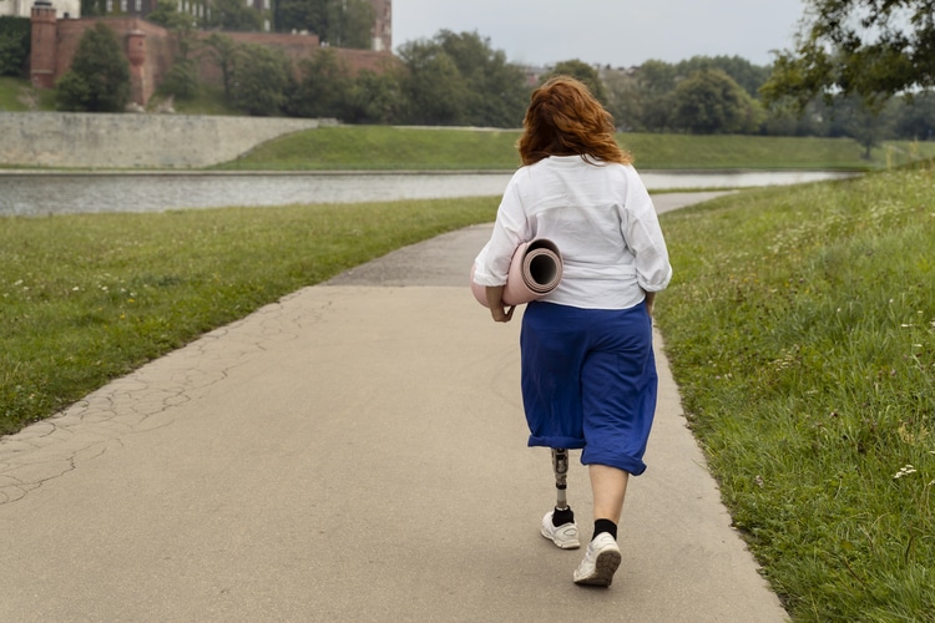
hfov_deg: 37.5
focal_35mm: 53
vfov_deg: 25.5
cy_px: 312
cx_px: 468
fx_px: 1376
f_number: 4
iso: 125
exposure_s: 1/640
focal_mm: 53
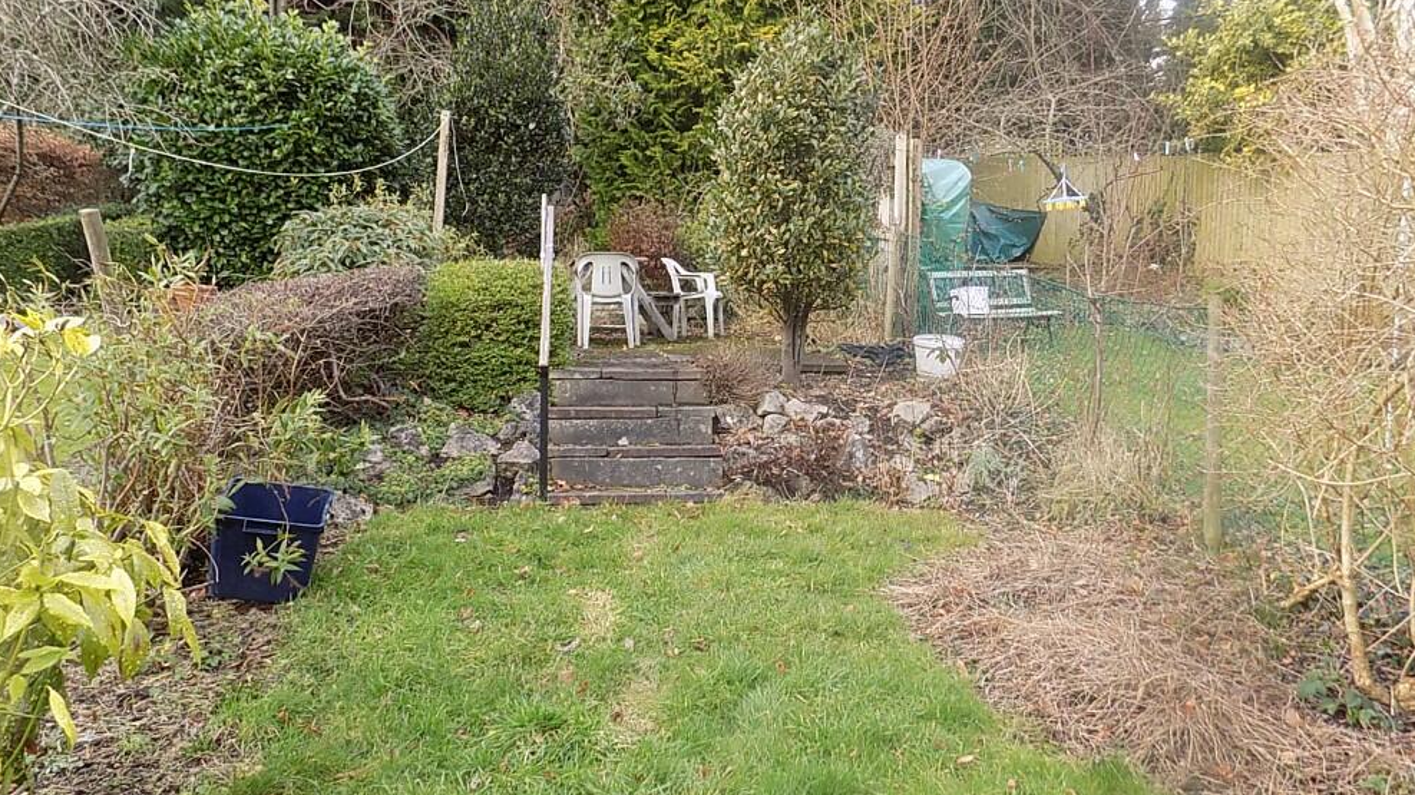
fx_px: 975
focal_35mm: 26
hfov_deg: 71.9
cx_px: 727
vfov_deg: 44.4
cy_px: 382
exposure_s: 1/60
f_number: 3.1
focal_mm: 4
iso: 80
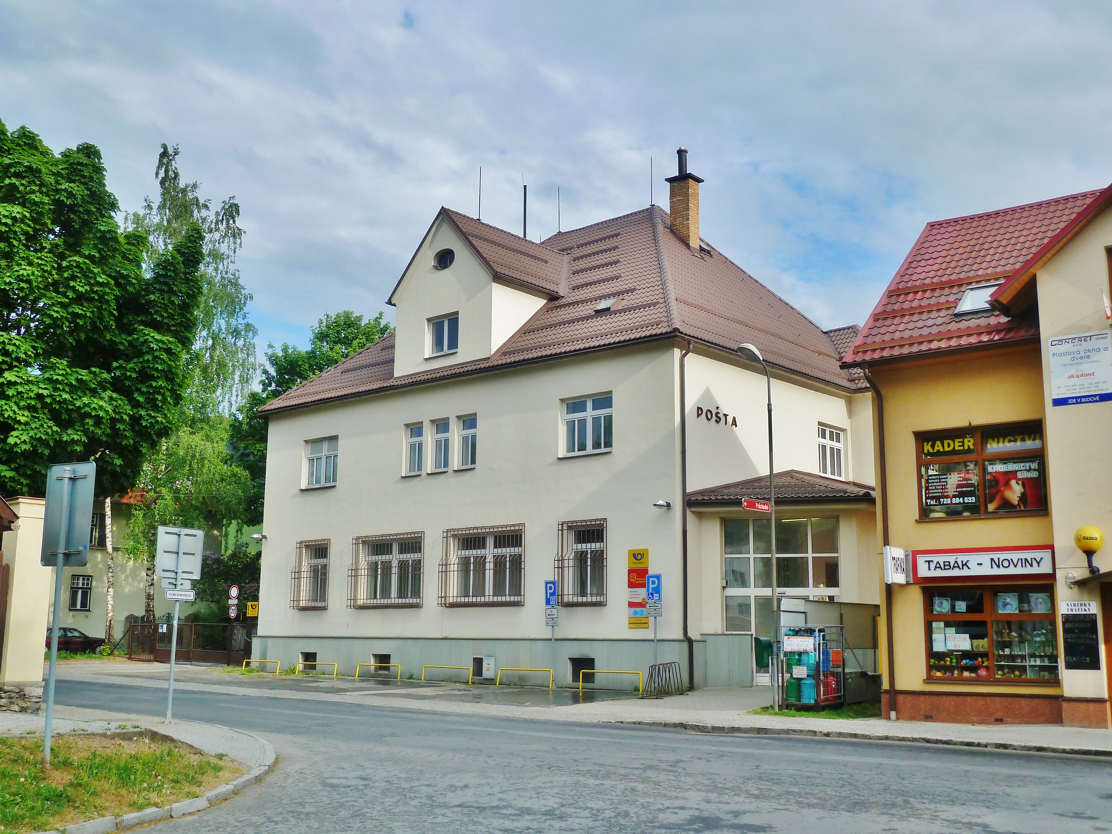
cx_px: 556
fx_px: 1189
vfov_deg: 38.7
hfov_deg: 50.1
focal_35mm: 37
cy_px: 417
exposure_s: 1/320
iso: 80
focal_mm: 6.1
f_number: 4
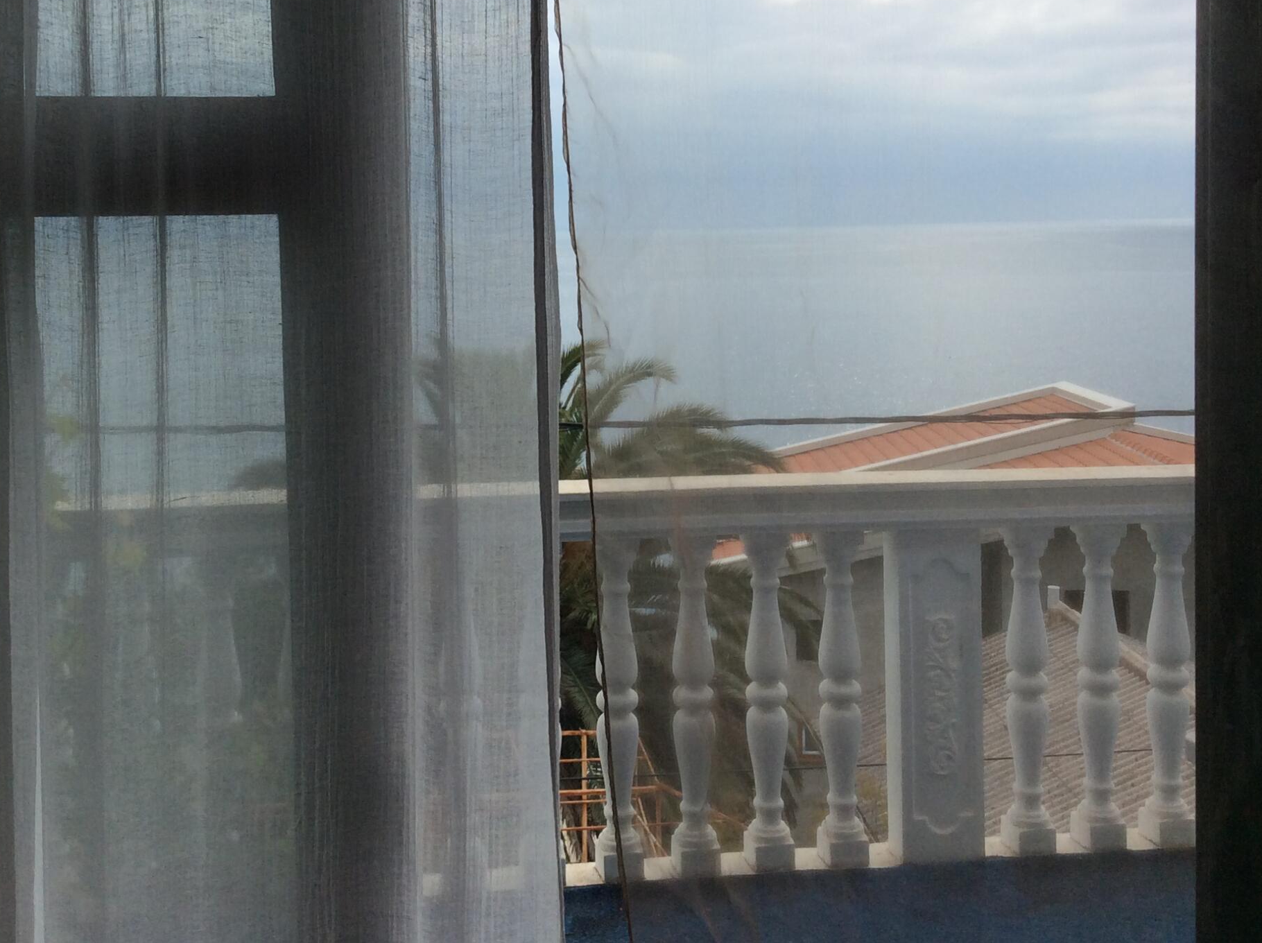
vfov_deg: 31.9
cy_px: 320
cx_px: 545
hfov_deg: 42.0
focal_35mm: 45
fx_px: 1638
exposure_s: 1/1300
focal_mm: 3.3
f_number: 2.4
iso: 32
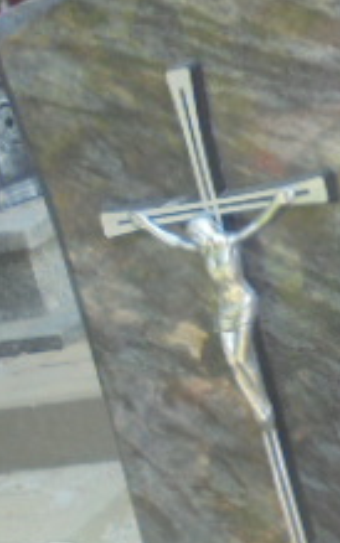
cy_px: 352
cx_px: 546
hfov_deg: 13.5
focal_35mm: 90
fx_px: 1333
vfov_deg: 23.0
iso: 100
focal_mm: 5.3
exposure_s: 1/125
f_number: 3.7
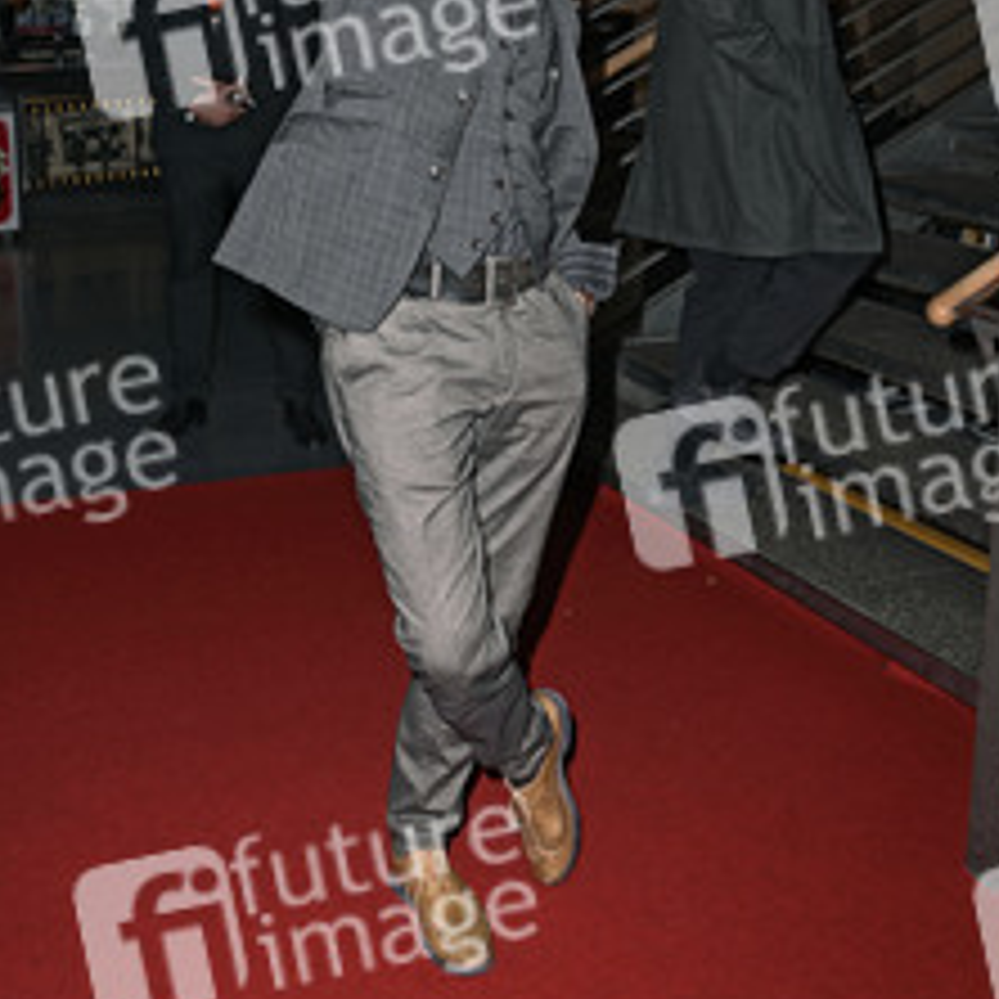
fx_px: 1600
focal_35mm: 49
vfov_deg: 33.9
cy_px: 238
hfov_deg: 34.6
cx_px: 436
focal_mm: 32
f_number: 5.6
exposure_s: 1/100
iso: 640
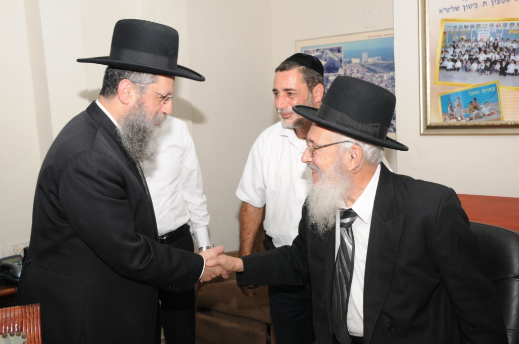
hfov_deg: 48.0
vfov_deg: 32.9
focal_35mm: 40
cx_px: 260
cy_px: 172
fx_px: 583
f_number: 5
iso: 200
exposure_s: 1/160
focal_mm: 27
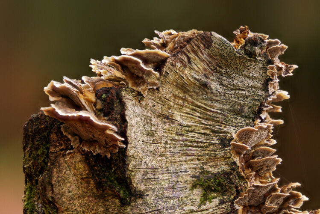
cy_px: 107
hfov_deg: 13.0
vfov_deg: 8.7
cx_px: 160
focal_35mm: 158
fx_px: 1400
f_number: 2.8
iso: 400
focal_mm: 105
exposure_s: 1/160
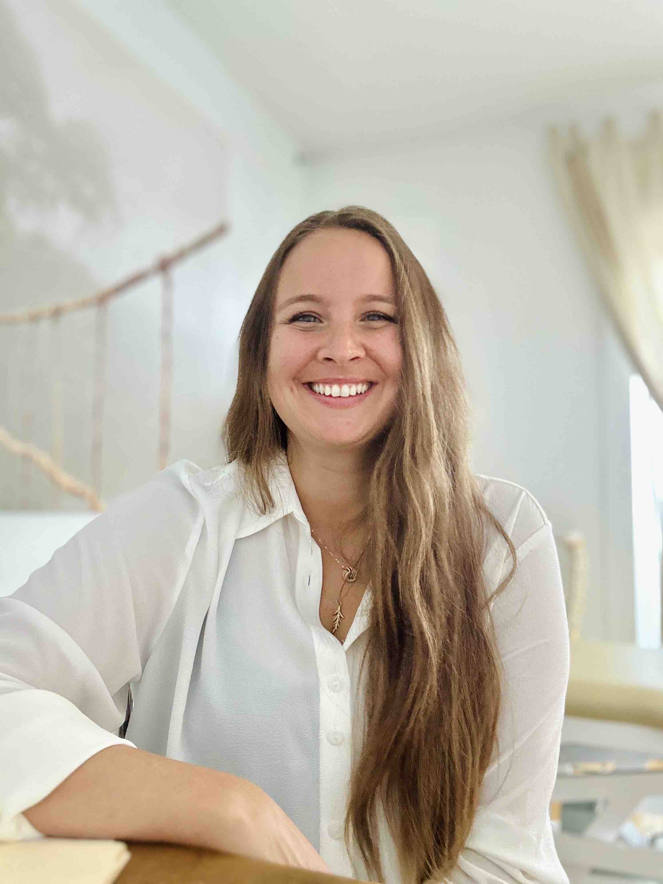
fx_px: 766
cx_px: 332
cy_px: 442
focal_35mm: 30
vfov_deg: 60.0
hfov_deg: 46.8
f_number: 1.9
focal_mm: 2.69
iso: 250
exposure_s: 1/60
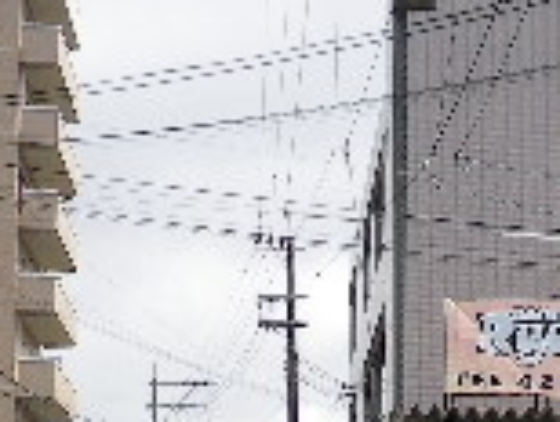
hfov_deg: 16.8
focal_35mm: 116
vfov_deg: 12.3
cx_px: 433
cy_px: 604
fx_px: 1880
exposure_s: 1/250
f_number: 3.5
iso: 80
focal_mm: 5.05
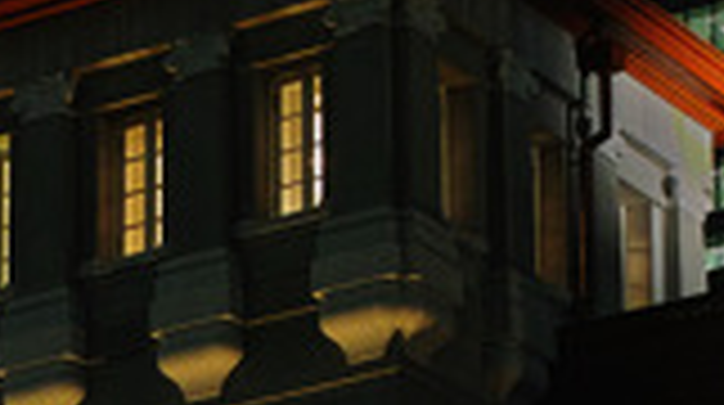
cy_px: 1098
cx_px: -1138
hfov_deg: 6.7
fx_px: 5751
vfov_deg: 3.9
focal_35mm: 300
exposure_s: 2
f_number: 5.6
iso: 100
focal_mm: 30
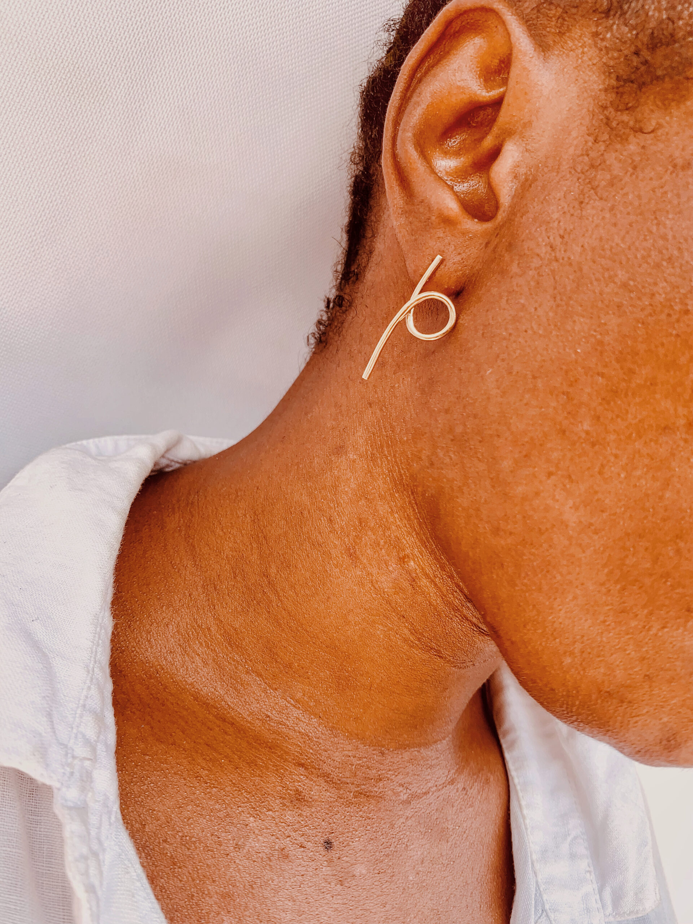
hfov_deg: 53.1
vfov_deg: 67.3
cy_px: 462
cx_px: 346
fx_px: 694
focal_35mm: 26
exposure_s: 1/282
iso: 25
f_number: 1.8
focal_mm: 4.25
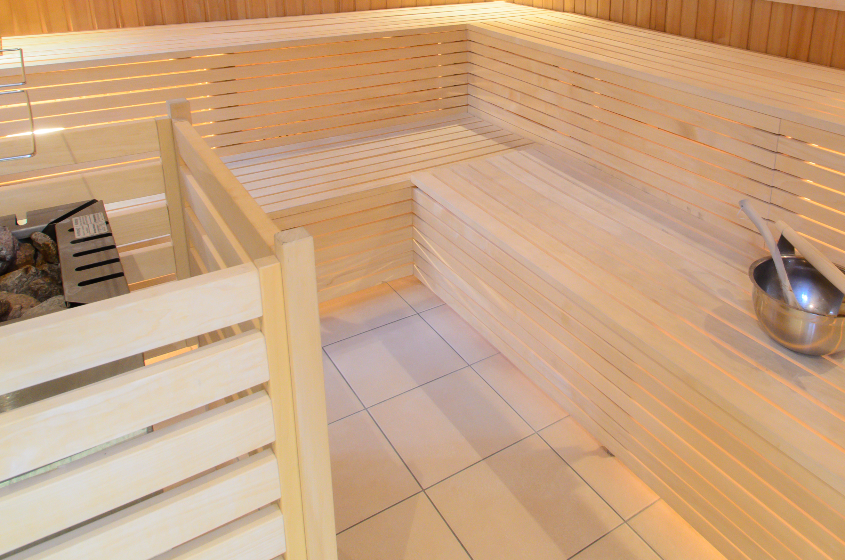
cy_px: 91
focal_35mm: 28
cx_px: 508
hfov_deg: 64.9
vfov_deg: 43.5
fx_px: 656
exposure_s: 1/2
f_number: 8
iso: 400
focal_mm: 10
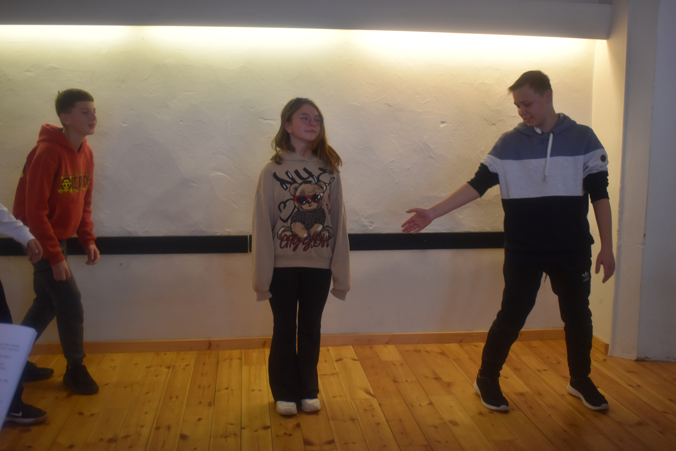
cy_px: 226
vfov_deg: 36.9
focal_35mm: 36
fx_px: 676
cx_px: 338
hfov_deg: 53.1
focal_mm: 24
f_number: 4
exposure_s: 1/125
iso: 900
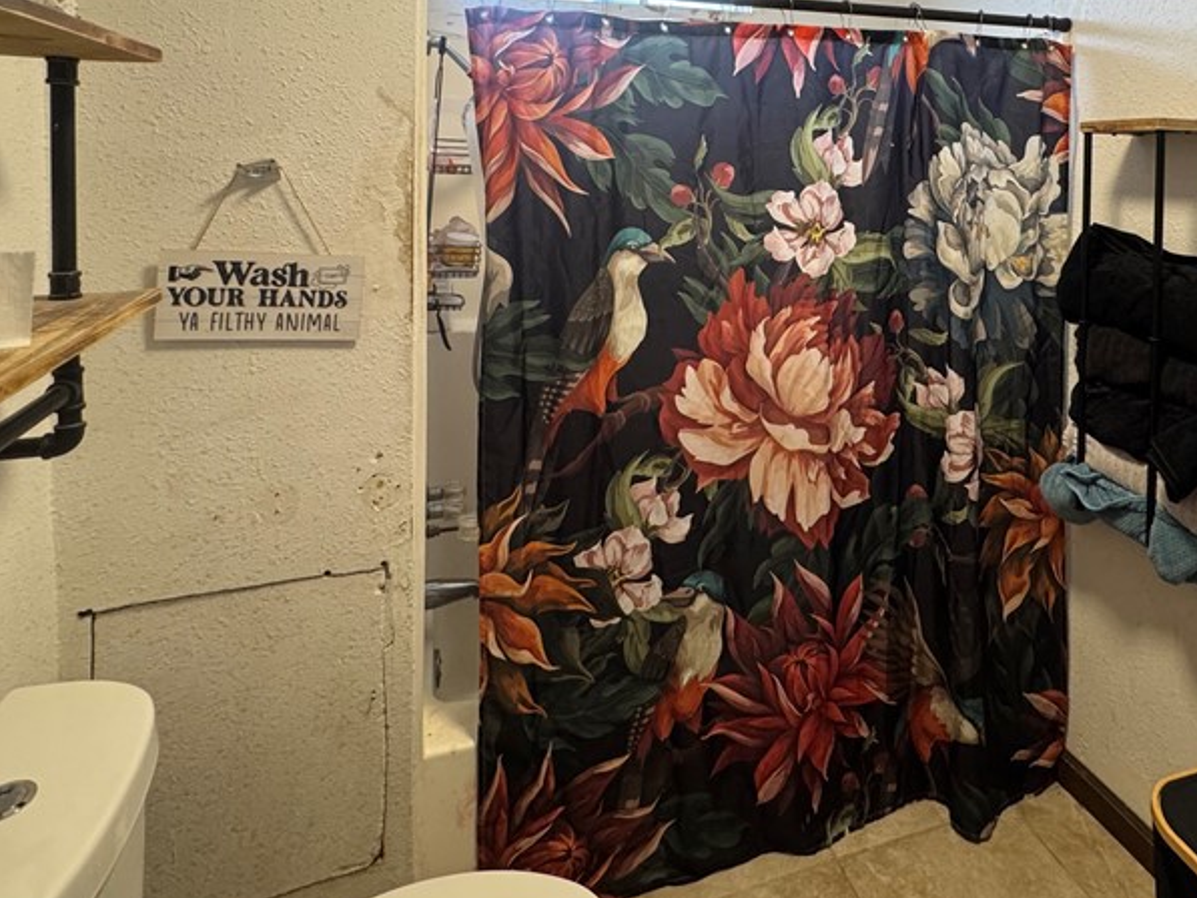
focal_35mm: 24
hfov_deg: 70.6
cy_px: 190
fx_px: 830
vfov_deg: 53.4
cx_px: 736
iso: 320
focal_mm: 2.22
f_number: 2.2
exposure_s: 1/120
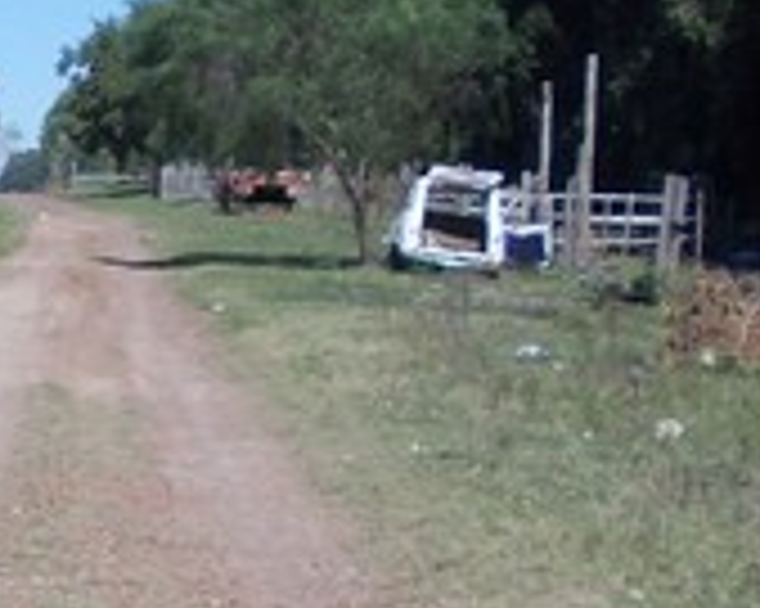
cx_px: -459
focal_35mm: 168
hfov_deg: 11.0
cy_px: 374
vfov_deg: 9.2
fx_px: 3777
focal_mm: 5.3
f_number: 6.2
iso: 80
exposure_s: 1/320
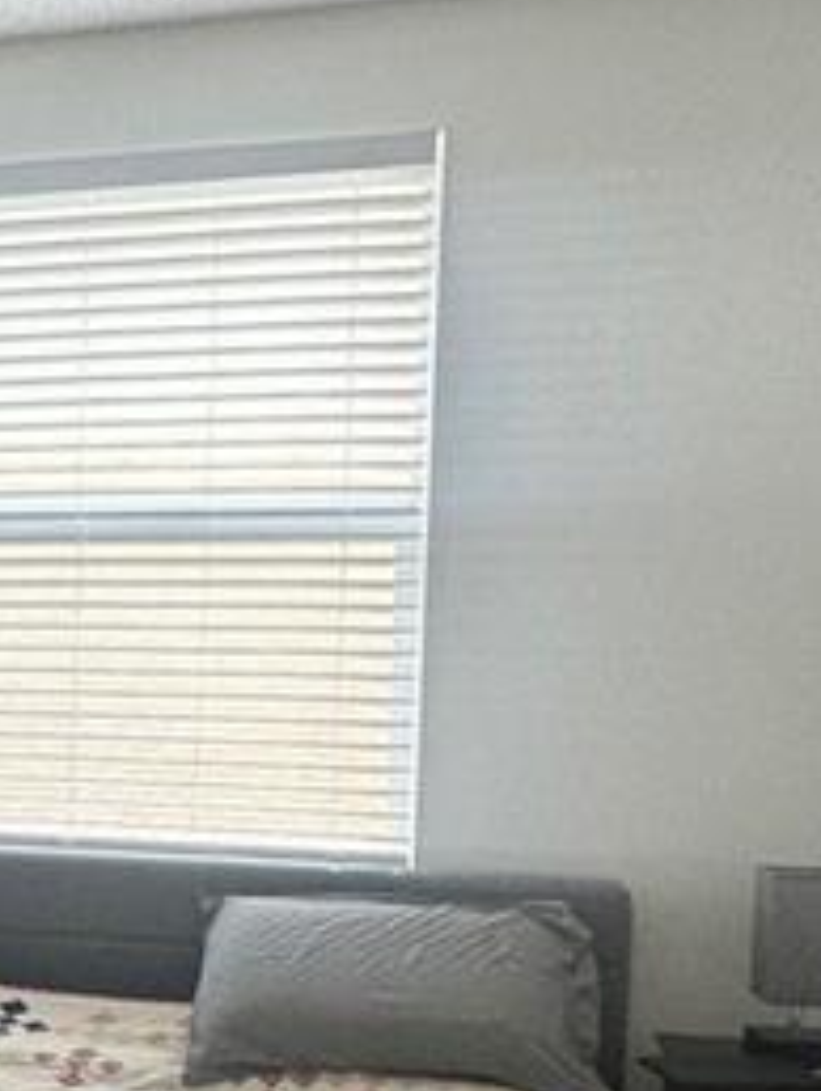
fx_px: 2052
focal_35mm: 65
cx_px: -410
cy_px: 778
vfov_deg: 29.5
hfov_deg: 19.7
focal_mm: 2.22
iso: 125
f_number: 2.2
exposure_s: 1/120
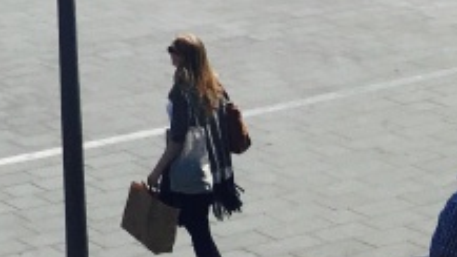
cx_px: -657
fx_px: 2120
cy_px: -588
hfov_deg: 10.5
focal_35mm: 175
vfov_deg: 6.2
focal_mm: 4.15
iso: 25
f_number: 2.2
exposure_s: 1/2198
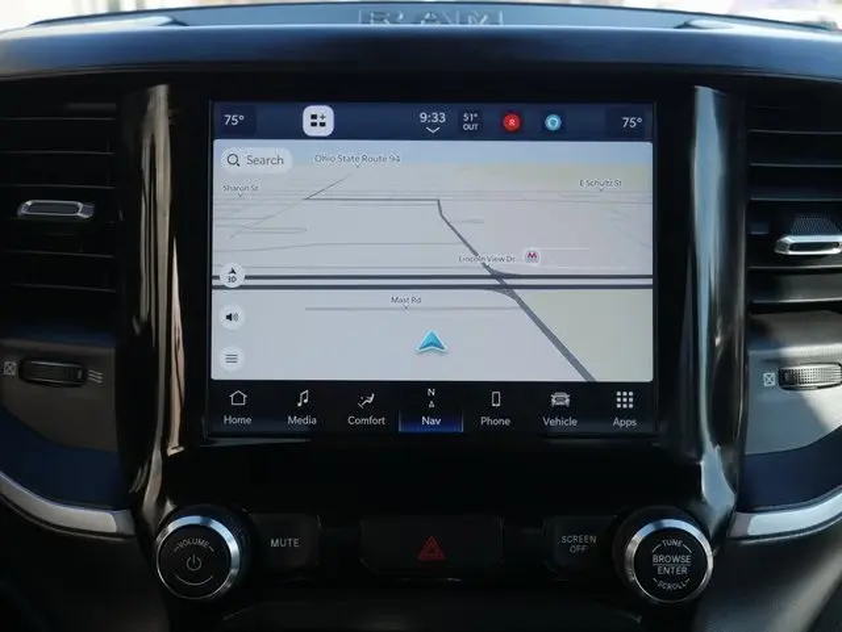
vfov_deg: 30.3
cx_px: 421
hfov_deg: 39.6
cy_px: 316
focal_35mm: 48
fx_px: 1168
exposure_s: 1/125
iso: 200
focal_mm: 24
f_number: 5.2
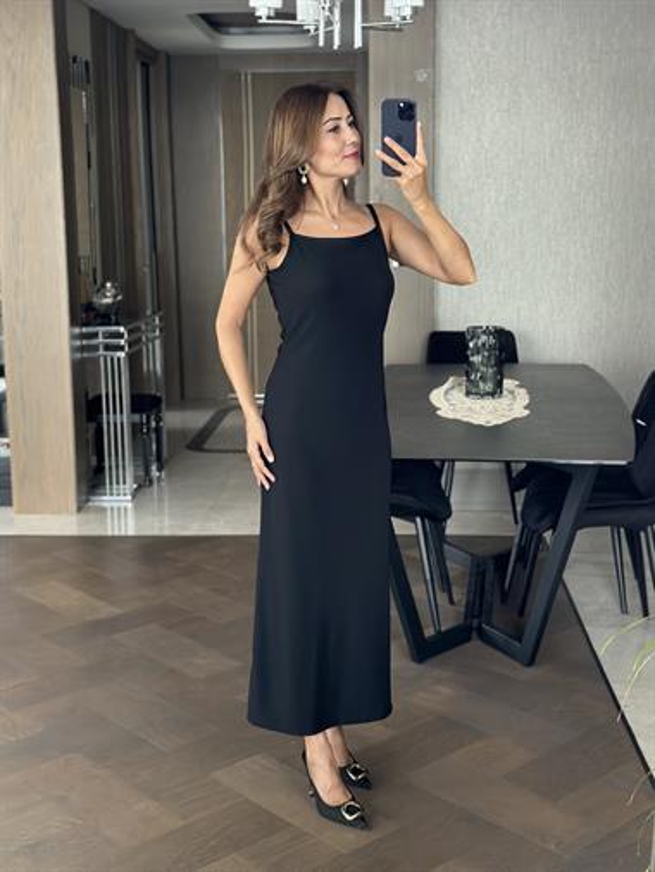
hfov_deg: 30.3
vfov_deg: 39.6
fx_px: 1210
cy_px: 436
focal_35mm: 48
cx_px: 328
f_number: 1.78
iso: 320
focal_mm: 6.86
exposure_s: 1/60
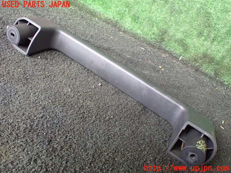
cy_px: 86
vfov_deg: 46.8
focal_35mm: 30
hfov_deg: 60.0
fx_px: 200
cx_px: 116
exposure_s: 1/60
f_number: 2.3
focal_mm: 5.4
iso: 800
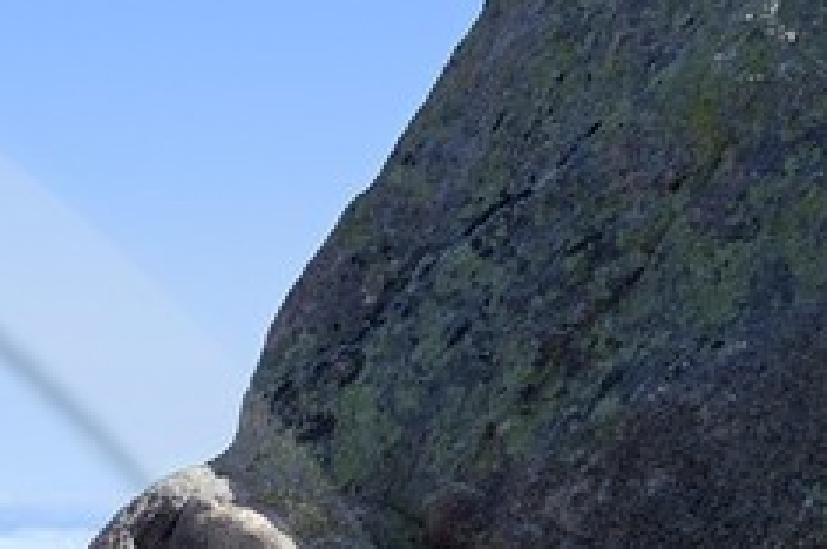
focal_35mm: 102
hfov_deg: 15.7
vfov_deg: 11.1
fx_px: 2340
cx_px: -848
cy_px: 1341
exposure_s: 1/250
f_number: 11
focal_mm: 15
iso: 200
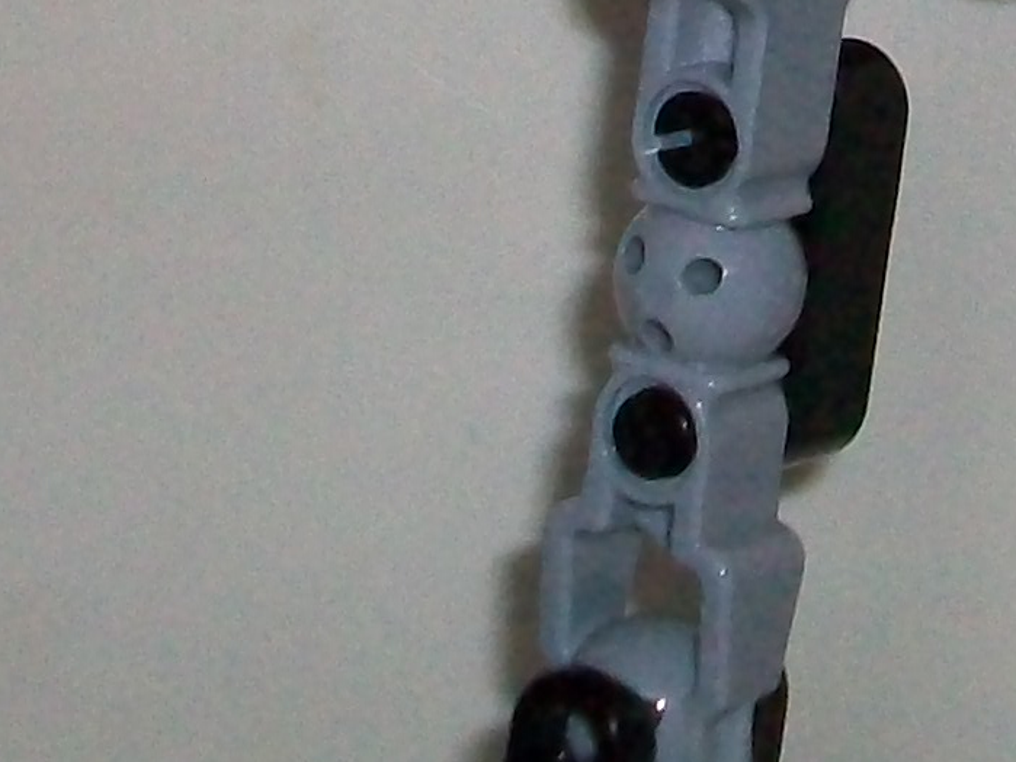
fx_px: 4959
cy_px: -910
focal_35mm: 169
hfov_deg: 11.6
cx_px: 1068
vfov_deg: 8.2
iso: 200
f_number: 2.8
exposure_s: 1/125
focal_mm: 5.7
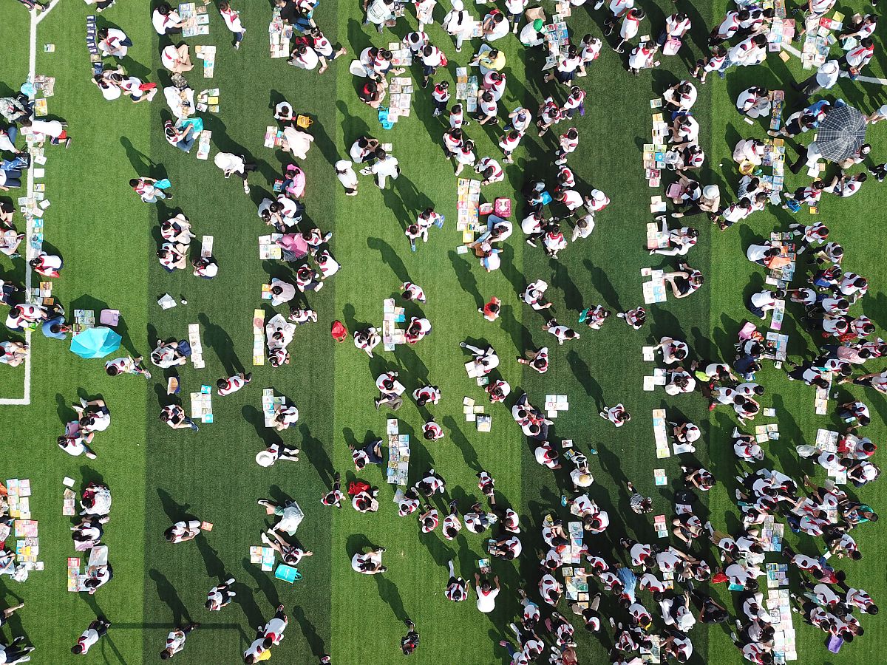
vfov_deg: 53.1
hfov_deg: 67.3
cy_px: 332
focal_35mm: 26
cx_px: 444
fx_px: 666
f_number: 2.2
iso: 100
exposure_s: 1/930
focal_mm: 4.73
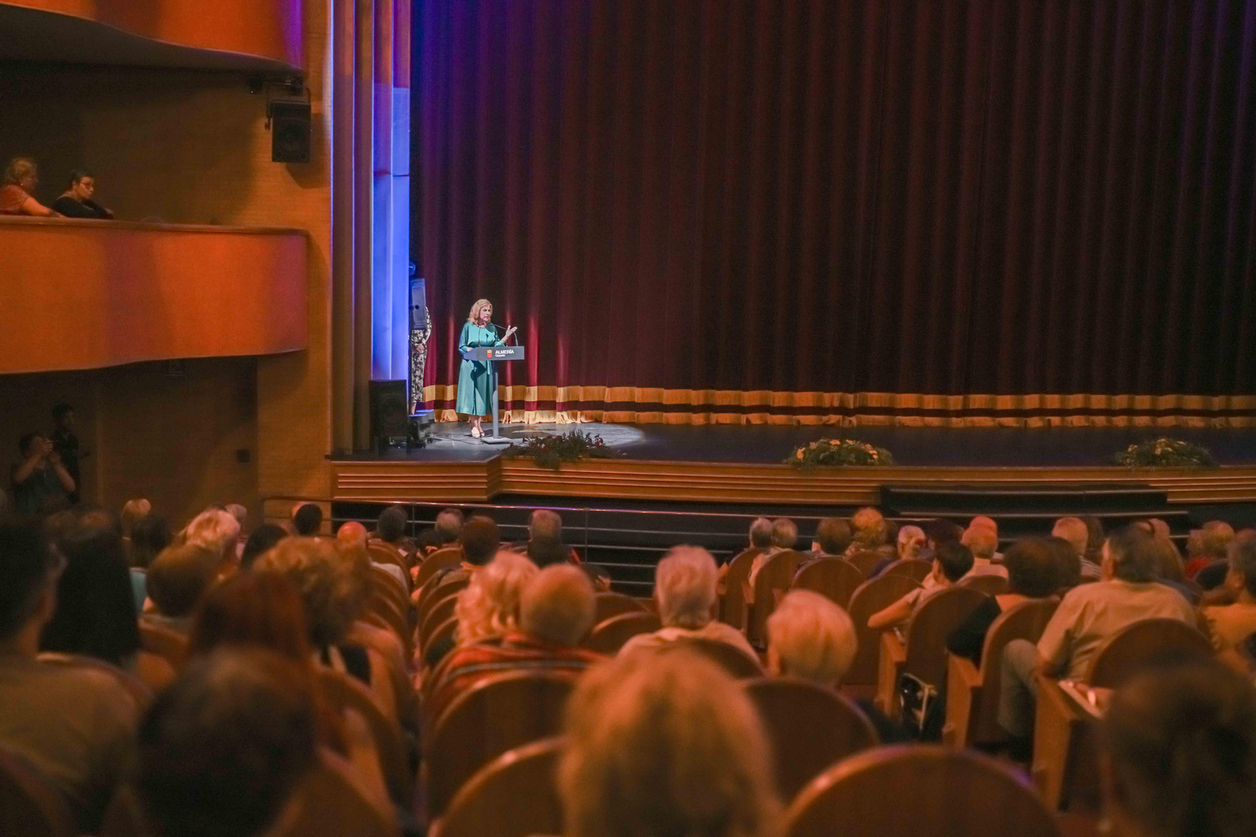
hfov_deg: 54.4
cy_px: 418
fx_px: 1221
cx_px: 628
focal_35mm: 35
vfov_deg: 37.8
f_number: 2
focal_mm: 35
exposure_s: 1/320
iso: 1250
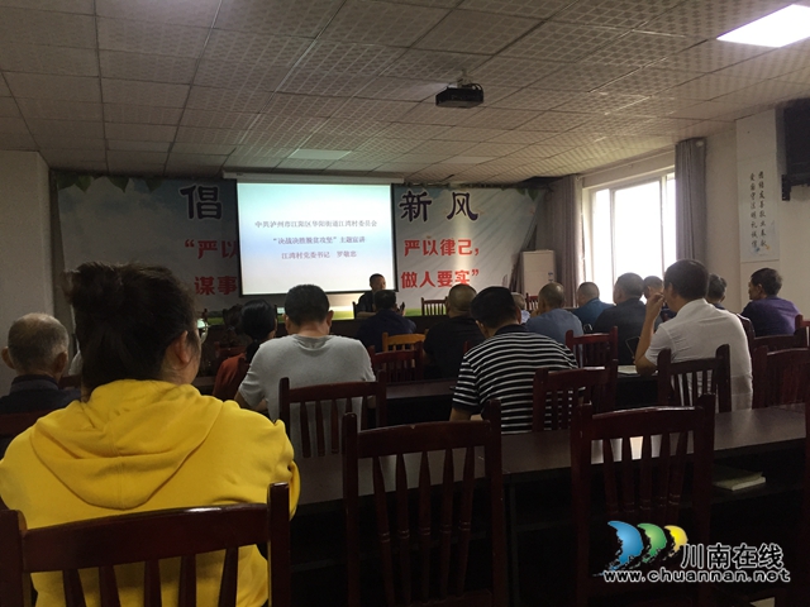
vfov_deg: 48.2
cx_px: 405
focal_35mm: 29
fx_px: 679
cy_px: 304
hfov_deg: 61.7
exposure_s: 1/33
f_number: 2.2
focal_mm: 4.15
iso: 64
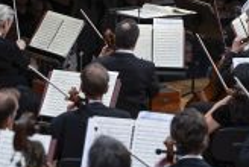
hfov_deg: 9.4
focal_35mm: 219
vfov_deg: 6.3
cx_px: 176
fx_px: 1517
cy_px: -20
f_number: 3.5
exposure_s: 1/200
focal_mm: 90
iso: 1600
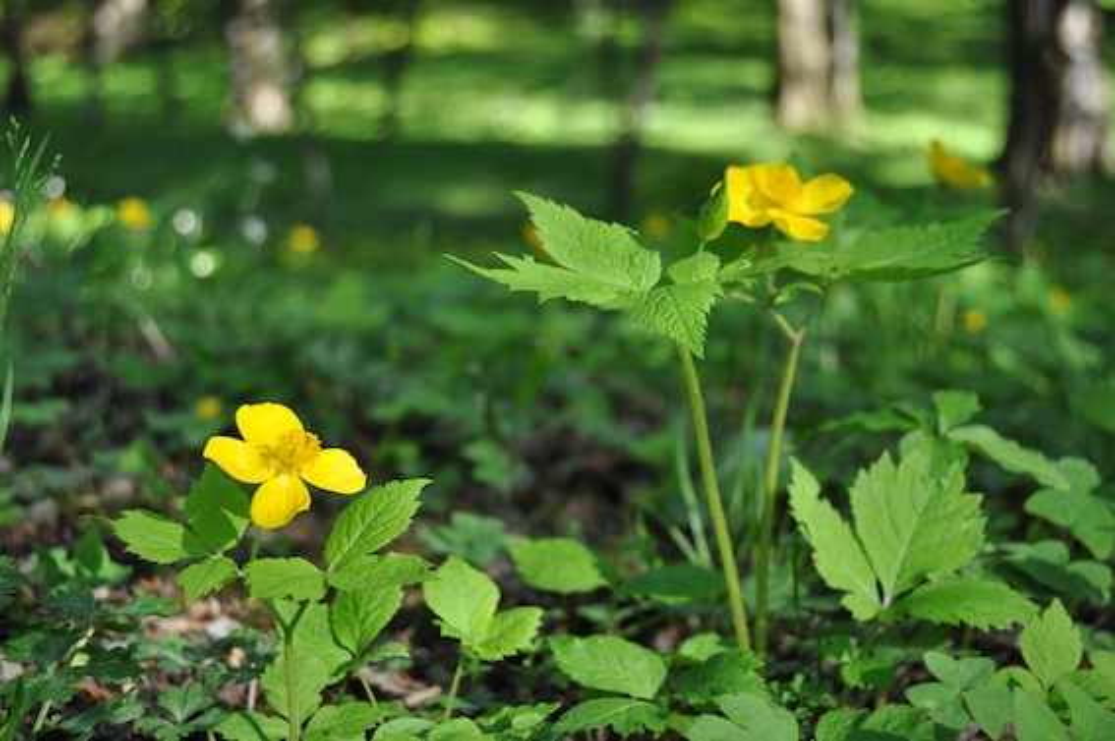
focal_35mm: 57
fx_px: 1764
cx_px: 558
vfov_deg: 23.7
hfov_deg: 35.1
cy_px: 370
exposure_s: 1/125
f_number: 5.6
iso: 220
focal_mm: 38
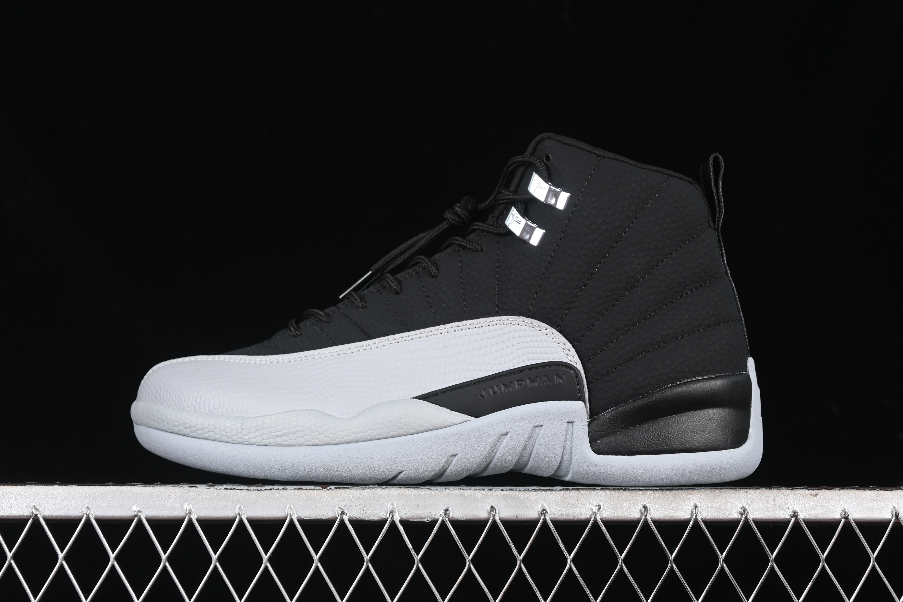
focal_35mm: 75
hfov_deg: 27.0
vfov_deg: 18.2
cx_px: 452
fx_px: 1881
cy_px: 301
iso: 160
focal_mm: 50
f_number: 6.3
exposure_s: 1/60
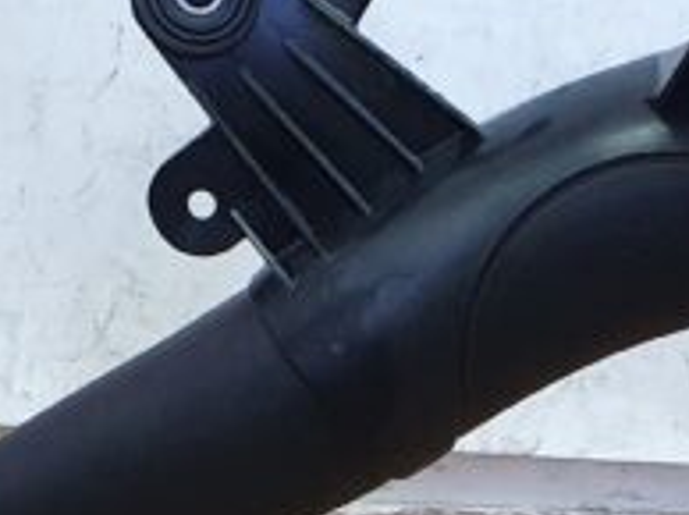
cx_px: 536
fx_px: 2048
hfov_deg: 18.9
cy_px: 700
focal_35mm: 103
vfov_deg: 13.7
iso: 200
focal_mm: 4.32
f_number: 2.4
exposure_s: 1/100
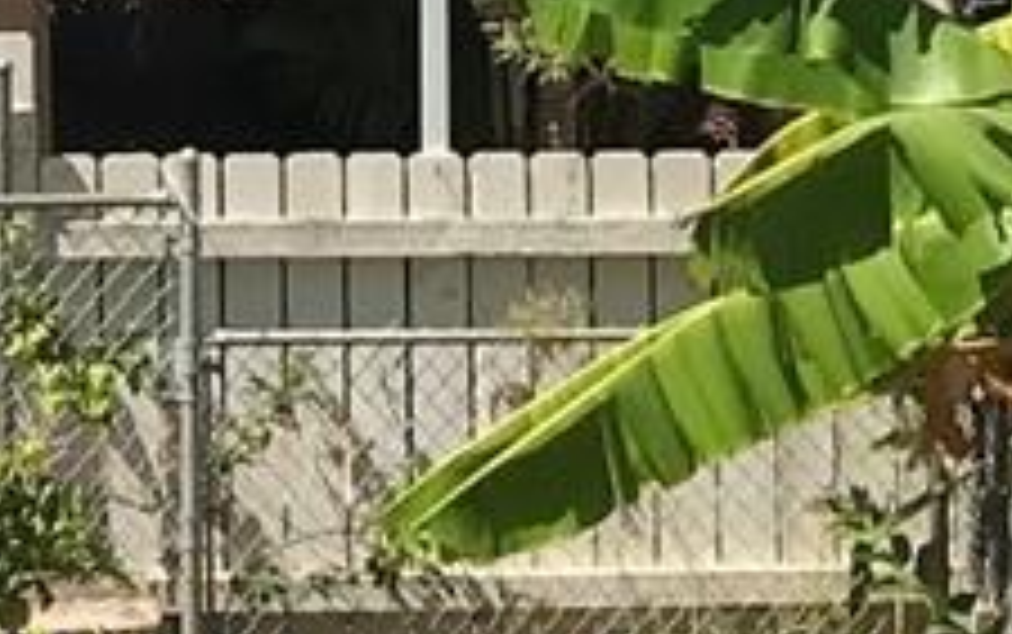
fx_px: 5824
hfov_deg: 9.9
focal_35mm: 211
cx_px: 135
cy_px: -1210
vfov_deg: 5.8
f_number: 1.8
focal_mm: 3.99
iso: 20
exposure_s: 1/2740
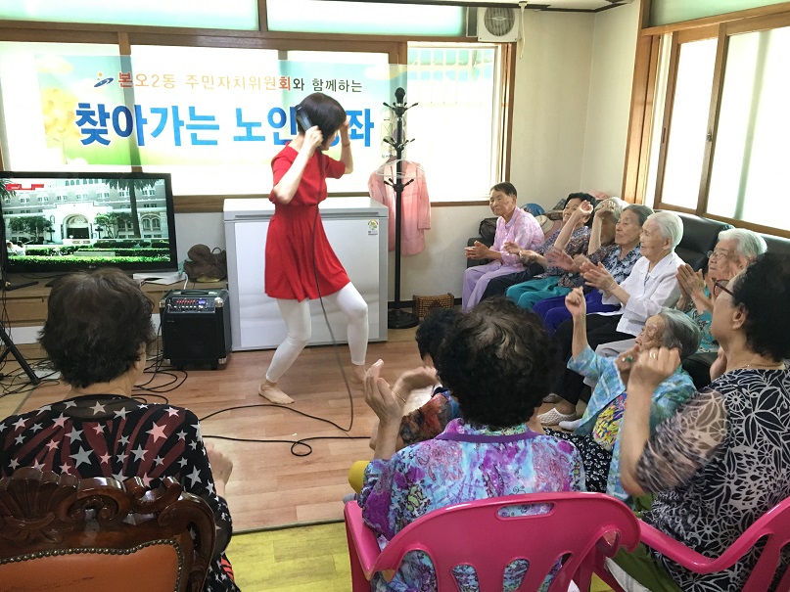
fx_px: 662
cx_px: 395
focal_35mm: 29
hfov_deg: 61.7
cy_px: 296
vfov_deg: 48.2
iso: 160
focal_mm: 4.15
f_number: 2.2
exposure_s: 1/30
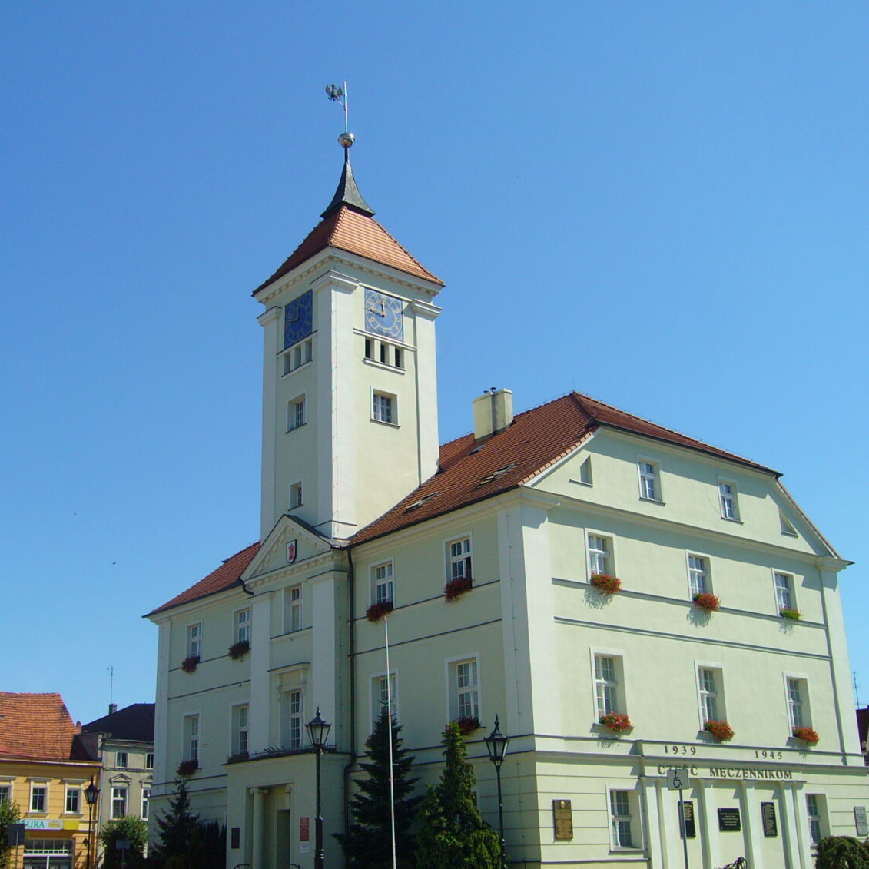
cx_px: 402
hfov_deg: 40.0
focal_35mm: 42
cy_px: 442
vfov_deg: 40.0
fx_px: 1193
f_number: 5.6
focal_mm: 5.8
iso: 64
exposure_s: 1/320
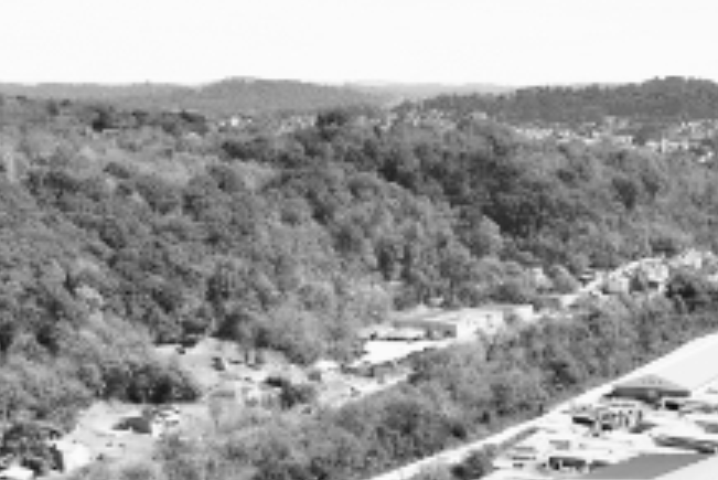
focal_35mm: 80
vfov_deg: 16.1
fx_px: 1597
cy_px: 652
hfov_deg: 24.3
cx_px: 698
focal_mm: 10.6
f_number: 2.8
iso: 100
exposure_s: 1/2227
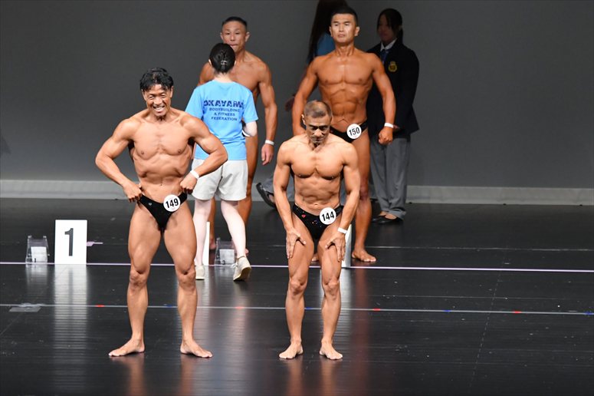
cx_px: 297
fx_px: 4453
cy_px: 198
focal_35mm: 270
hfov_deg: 7.6
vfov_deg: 5.1
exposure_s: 1/400
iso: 5000
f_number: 5.6
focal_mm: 180
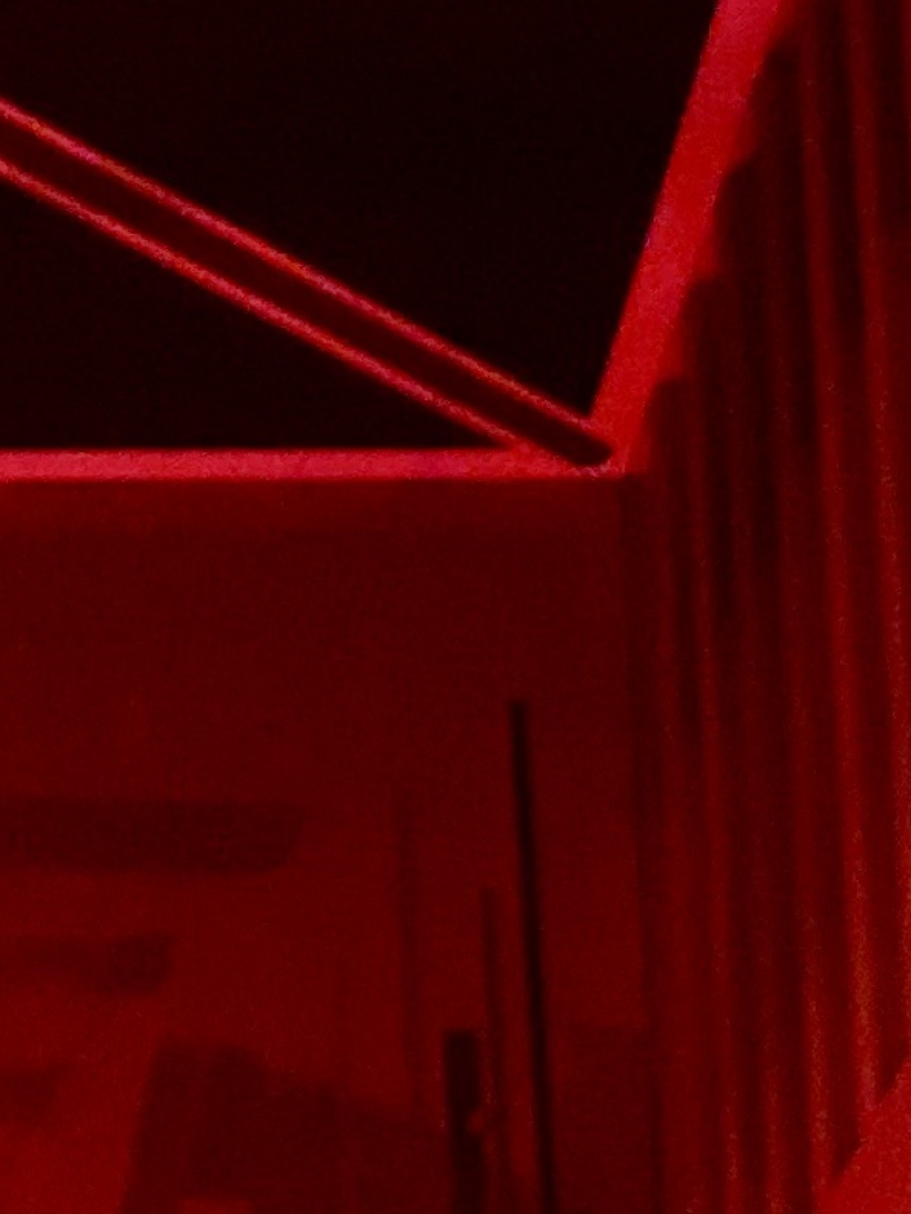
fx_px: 5016
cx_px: -372
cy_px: 2136
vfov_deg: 12.7
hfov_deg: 10.1
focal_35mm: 143
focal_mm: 3.99
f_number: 1.8
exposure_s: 1/15
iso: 1600
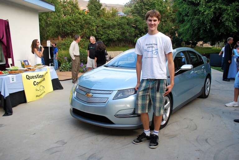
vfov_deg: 43.7
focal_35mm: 30
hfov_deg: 61.9
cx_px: 120
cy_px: 80
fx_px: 199
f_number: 5.6
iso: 180
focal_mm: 20
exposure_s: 1/125
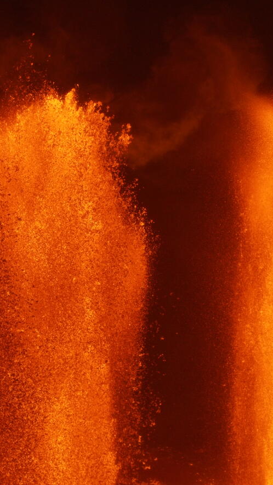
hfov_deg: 7.0
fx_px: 2239
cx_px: 112
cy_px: 244
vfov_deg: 12.4
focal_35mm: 174
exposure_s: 1/800
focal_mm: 110
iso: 1250
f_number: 5.6
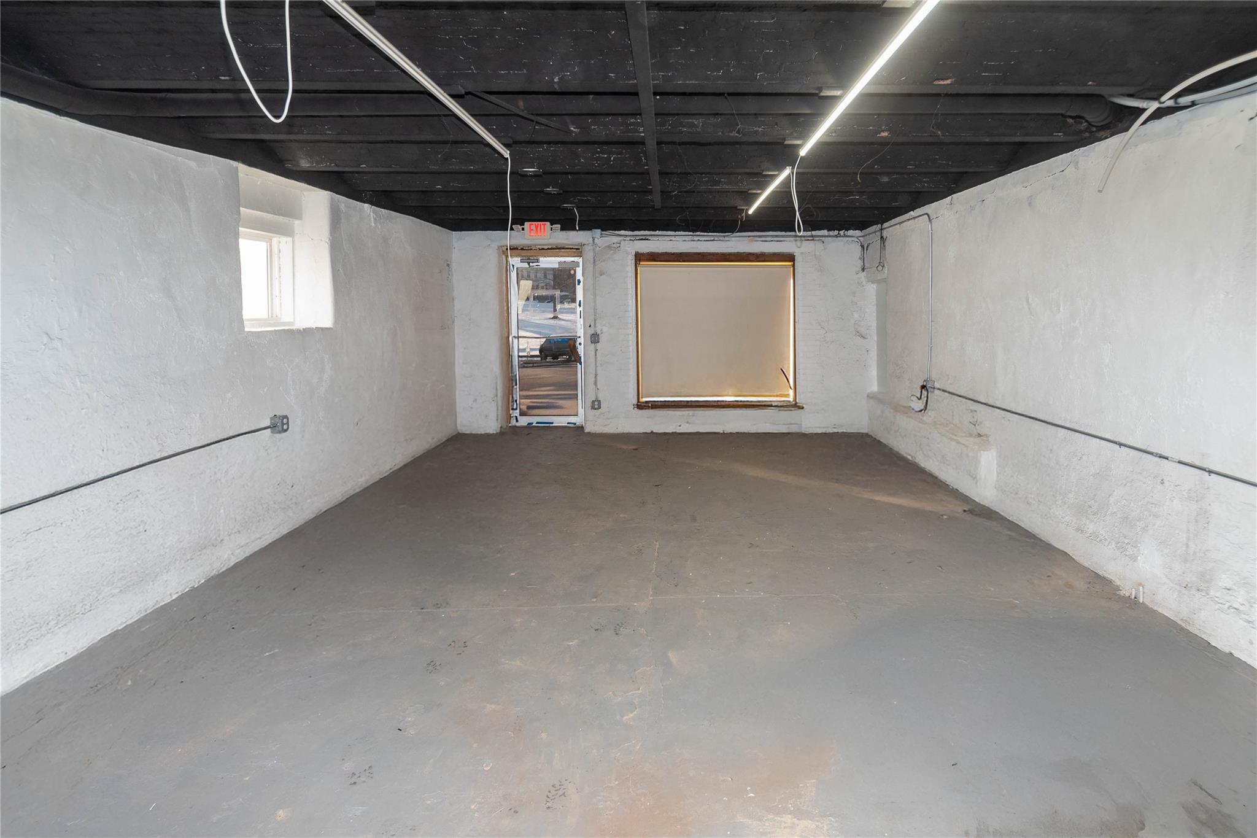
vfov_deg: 67.4
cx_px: 628
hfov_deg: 90.0
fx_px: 628
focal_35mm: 18
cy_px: 419
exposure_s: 1/60
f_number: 5.6
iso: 500
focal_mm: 12
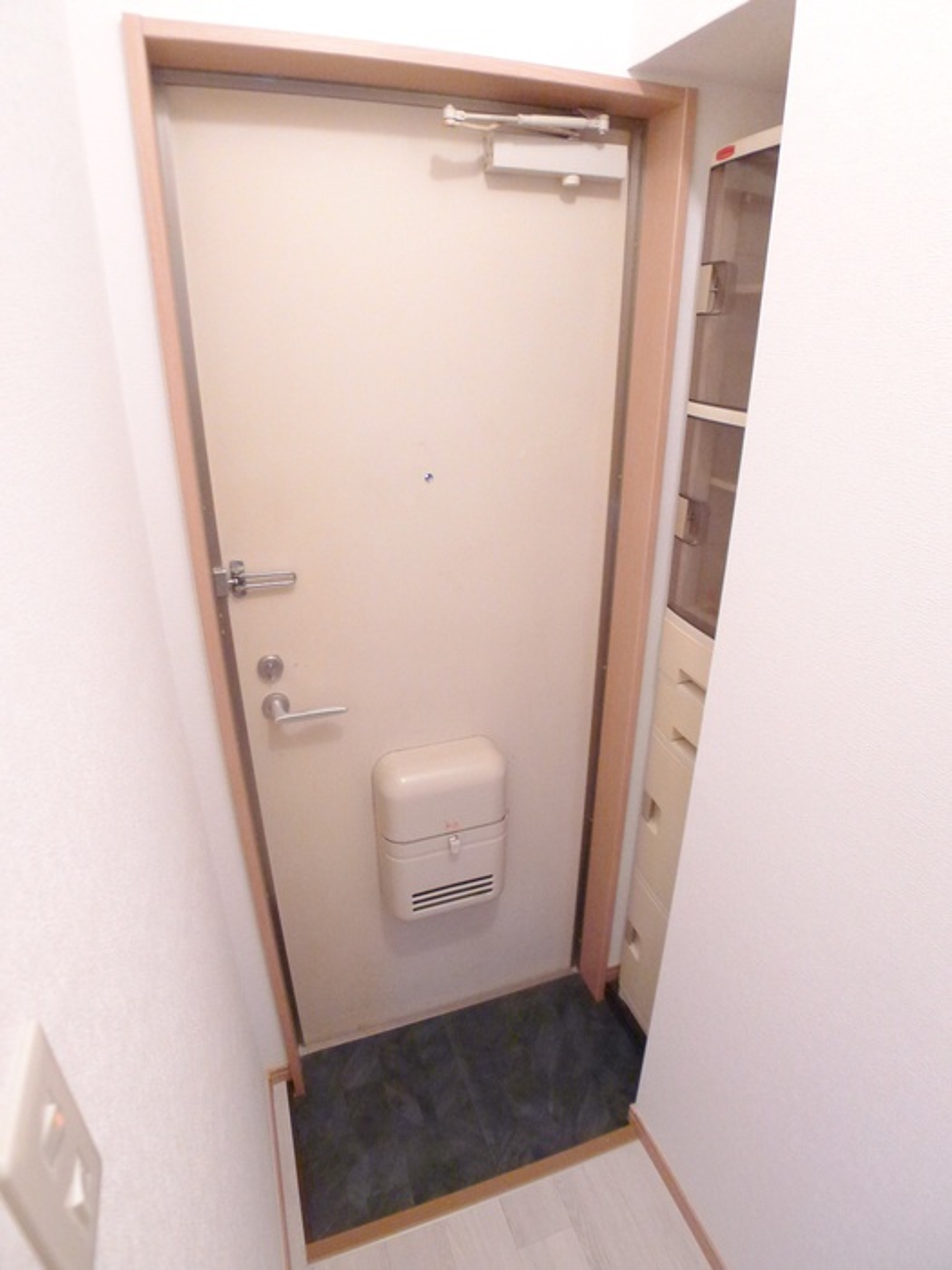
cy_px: 635
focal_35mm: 24
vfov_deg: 71.6
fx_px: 880
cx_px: 476
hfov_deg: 56.8
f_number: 2
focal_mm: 5.1
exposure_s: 1/15
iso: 800
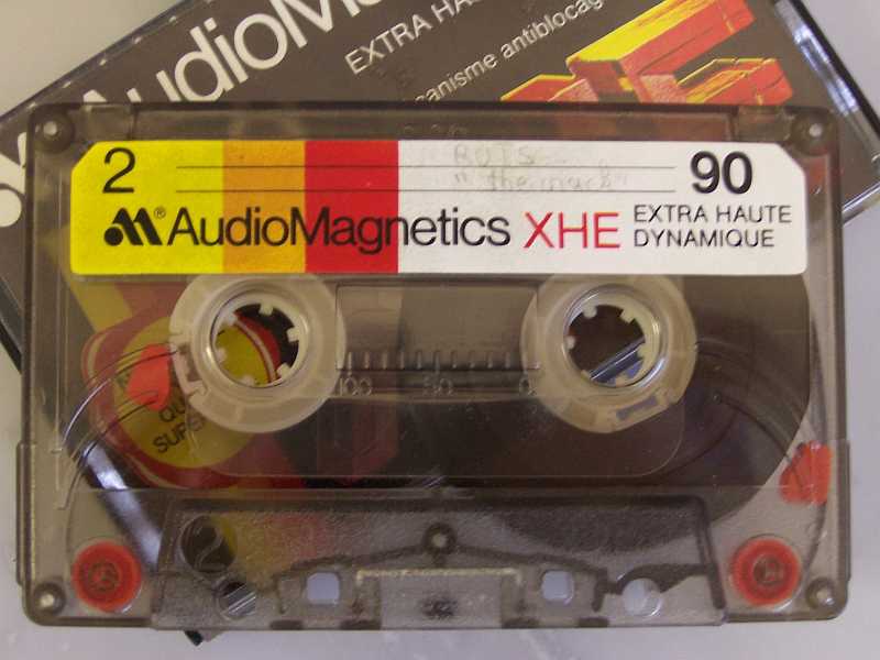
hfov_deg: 23.8
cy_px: 330
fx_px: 2085
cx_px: 440
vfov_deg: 18.0
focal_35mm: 82
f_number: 3.2
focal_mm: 13.7
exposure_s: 1/8
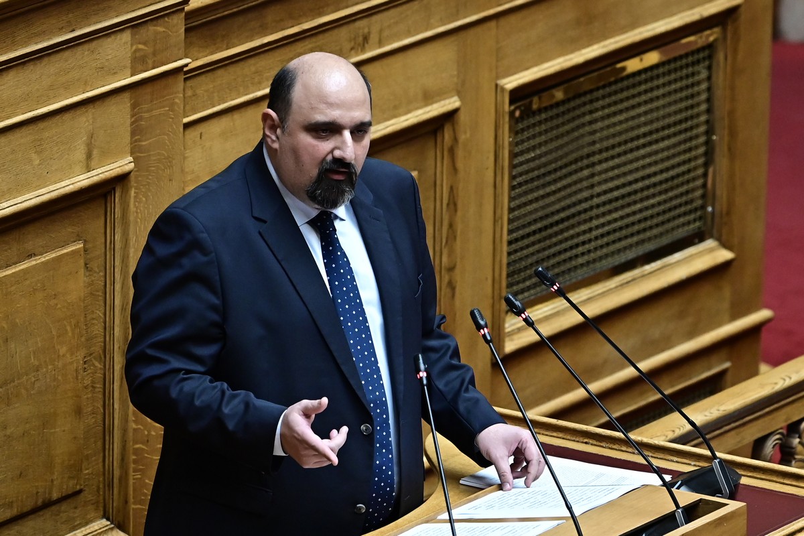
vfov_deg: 4.6
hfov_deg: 6.9
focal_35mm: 300
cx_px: 402
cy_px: 268
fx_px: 6699
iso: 1600
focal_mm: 200
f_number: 4
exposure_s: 1/500
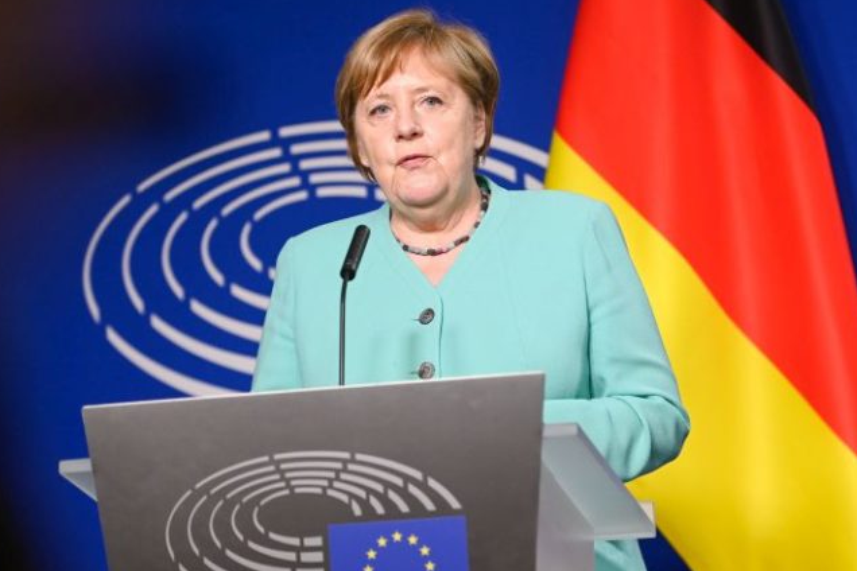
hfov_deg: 13.1
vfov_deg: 8.7
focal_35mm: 157
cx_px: 433
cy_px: 273
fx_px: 3737
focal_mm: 130
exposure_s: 1/400
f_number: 4
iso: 2500
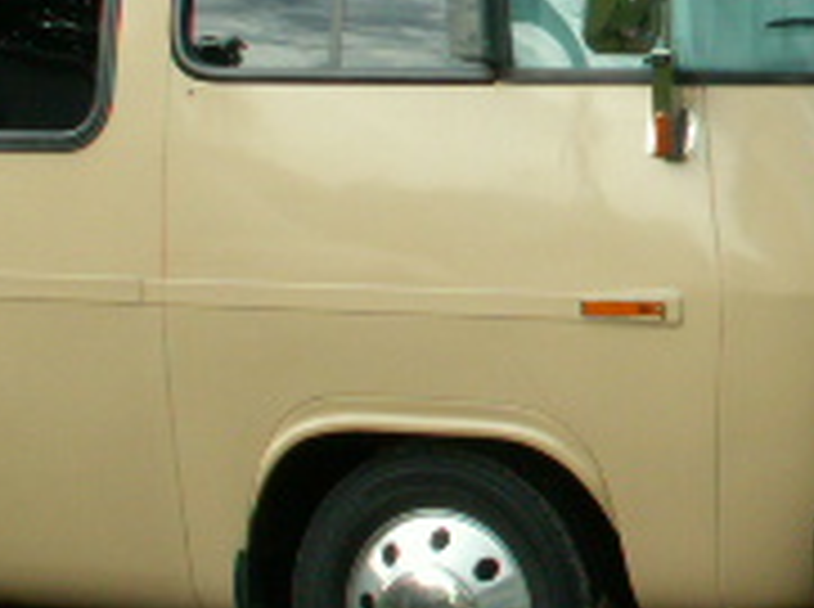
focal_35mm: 124
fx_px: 2910
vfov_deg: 11.8
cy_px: 32
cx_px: 1367
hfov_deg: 14.4
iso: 50
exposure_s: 1/50
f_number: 8
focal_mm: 5.86
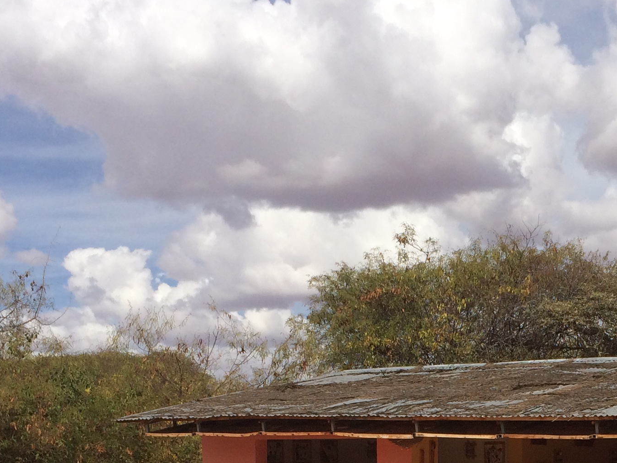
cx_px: 508
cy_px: 549
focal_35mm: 70
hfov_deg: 27.1
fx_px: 1248
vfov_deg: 19.8
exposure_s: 1/4566
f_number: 2.2
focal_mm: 4.15
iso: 40
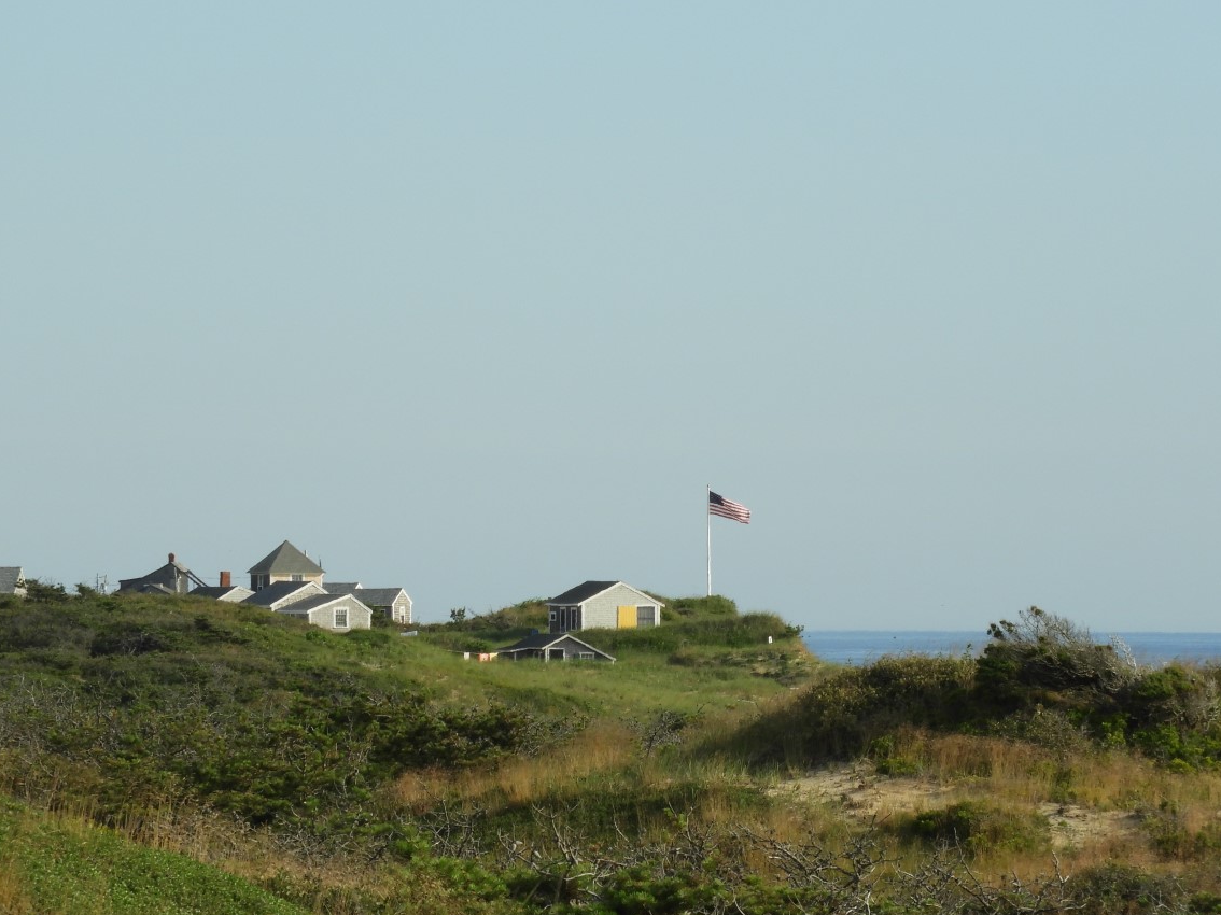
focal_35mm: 381
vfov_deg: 3.9
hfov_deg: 5.2
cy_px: 442
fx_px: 13436
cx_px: 664
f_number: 5.5
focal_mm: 53.7
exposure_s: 1/500
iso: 100
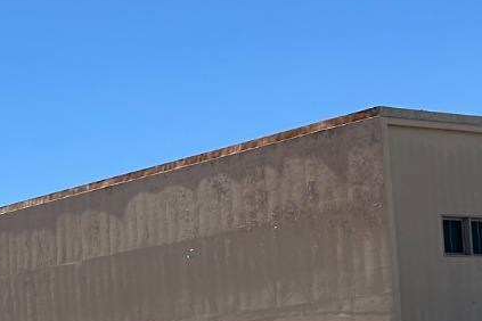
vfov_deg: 13.9
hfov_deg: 17.5
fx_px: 1285
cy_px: 377
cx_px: -367
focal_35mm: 96
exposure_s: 1/5076
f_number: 1.5
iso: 50
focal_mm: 5.7
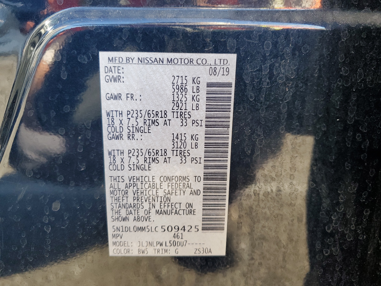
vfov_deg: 53.1
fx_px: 286
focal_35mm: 26
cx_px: 190
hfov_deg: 67.3
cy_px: 143
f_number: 1.5
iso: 71
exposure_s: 1/120
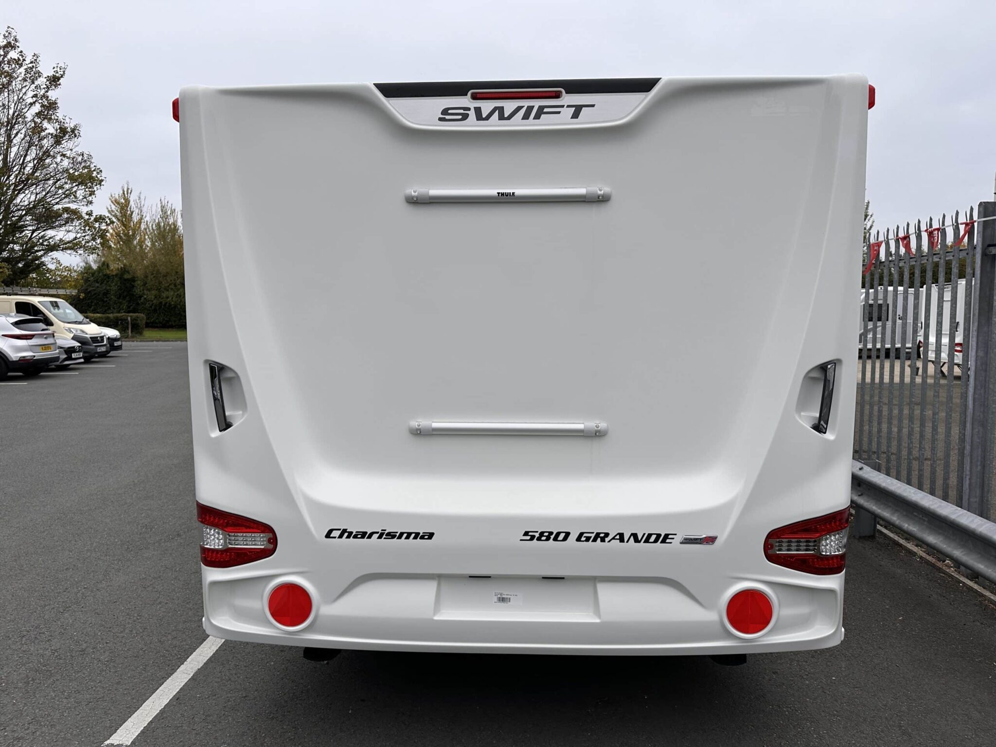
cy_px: 374
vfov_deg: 56.8
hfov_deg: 71.6
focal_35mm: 24
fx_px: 691
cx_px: 498
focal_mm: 6.86
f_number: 1.78
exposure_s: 1/1227
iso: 80
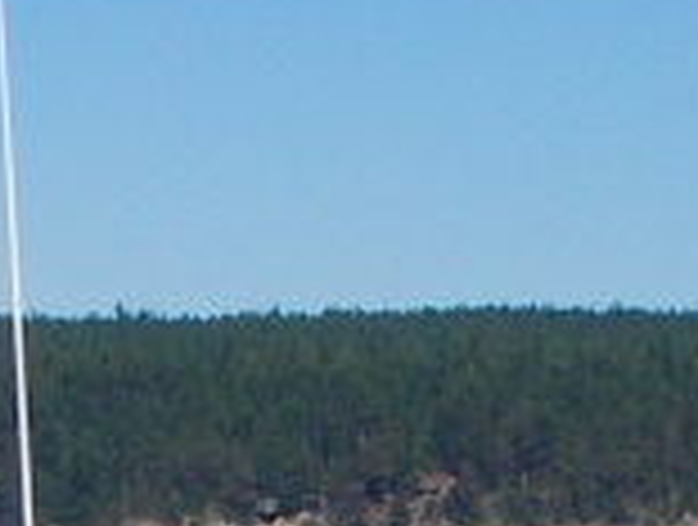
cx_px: -32
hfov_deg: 8.0
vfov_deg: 5.9
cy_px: 1030
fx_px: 4992
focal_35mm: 247
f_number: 7
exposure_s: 1/400
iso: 64
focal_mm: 8.1
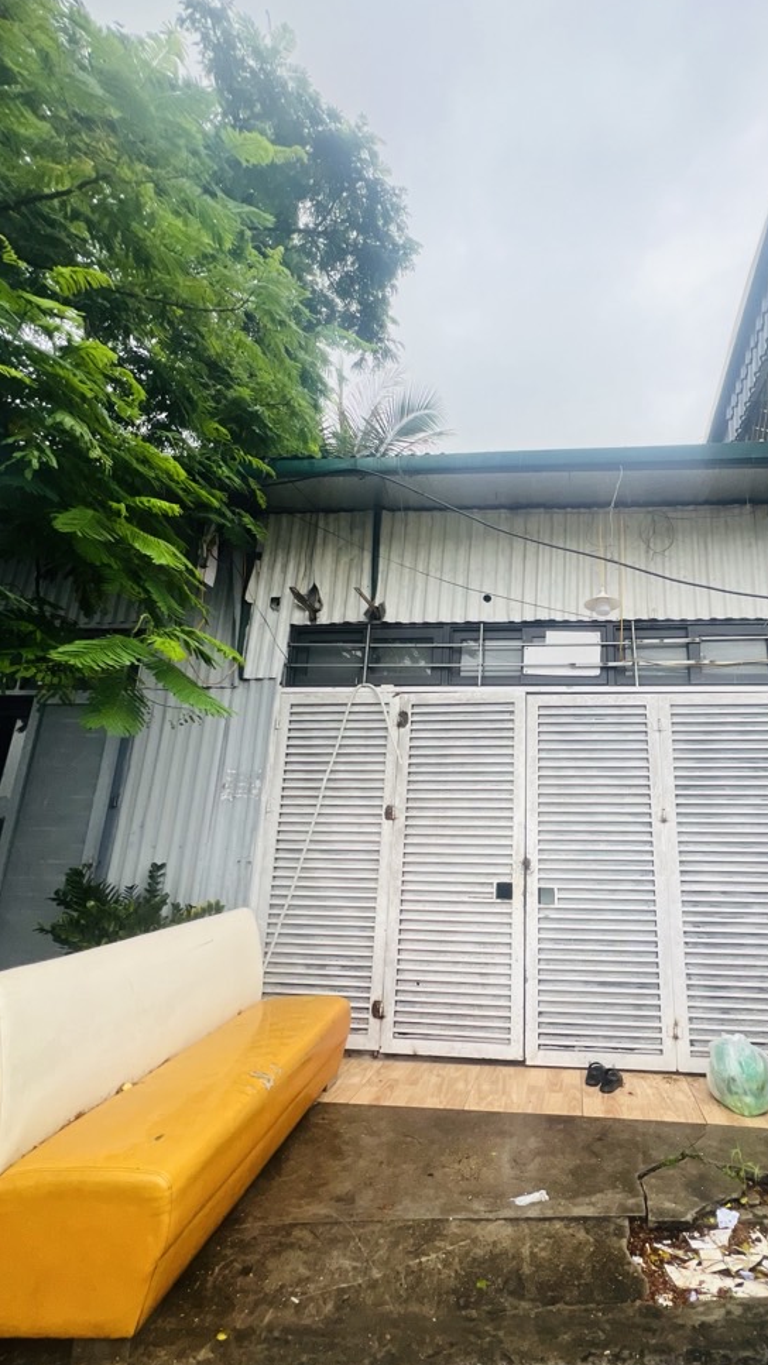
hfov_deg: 68.4
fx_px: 543
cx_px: 518
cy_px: 707
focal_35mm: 15
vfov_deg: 103.0
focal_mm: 1.57
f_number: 1.8
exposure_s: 1/240
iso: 32
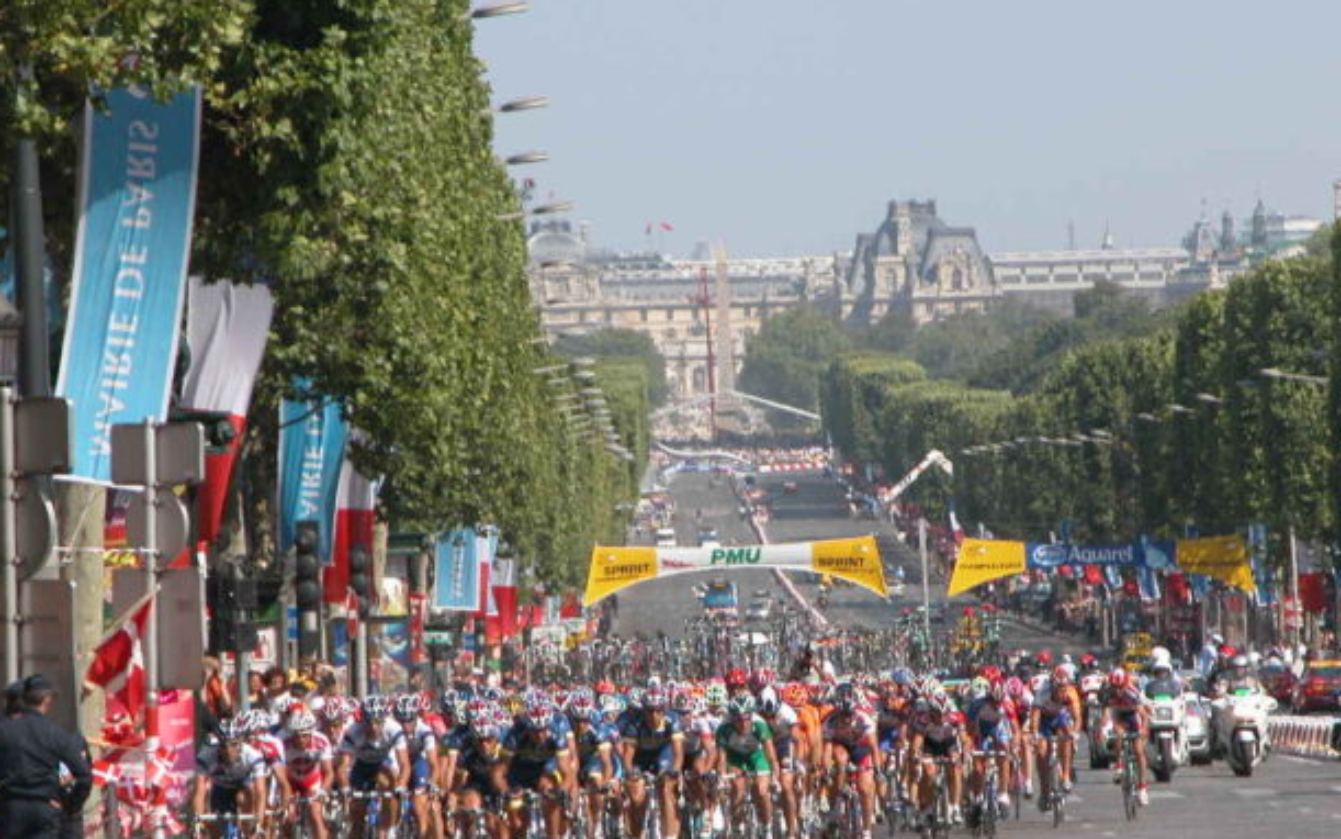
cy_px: 496
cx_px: 709
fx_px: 13450
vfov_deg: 3.6
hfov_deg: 5.7
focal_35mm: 368
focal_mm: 71.2
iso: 100
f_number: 5.9
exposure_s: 1/327
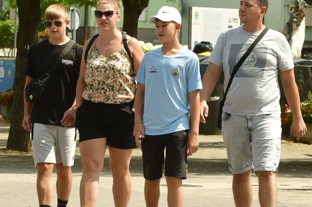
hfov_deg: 15.0
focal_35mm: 137
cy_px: 110
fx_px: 1187
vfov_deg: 10.0
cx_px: 150
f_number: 6.3
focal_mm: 70
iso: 320
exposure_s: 1/800
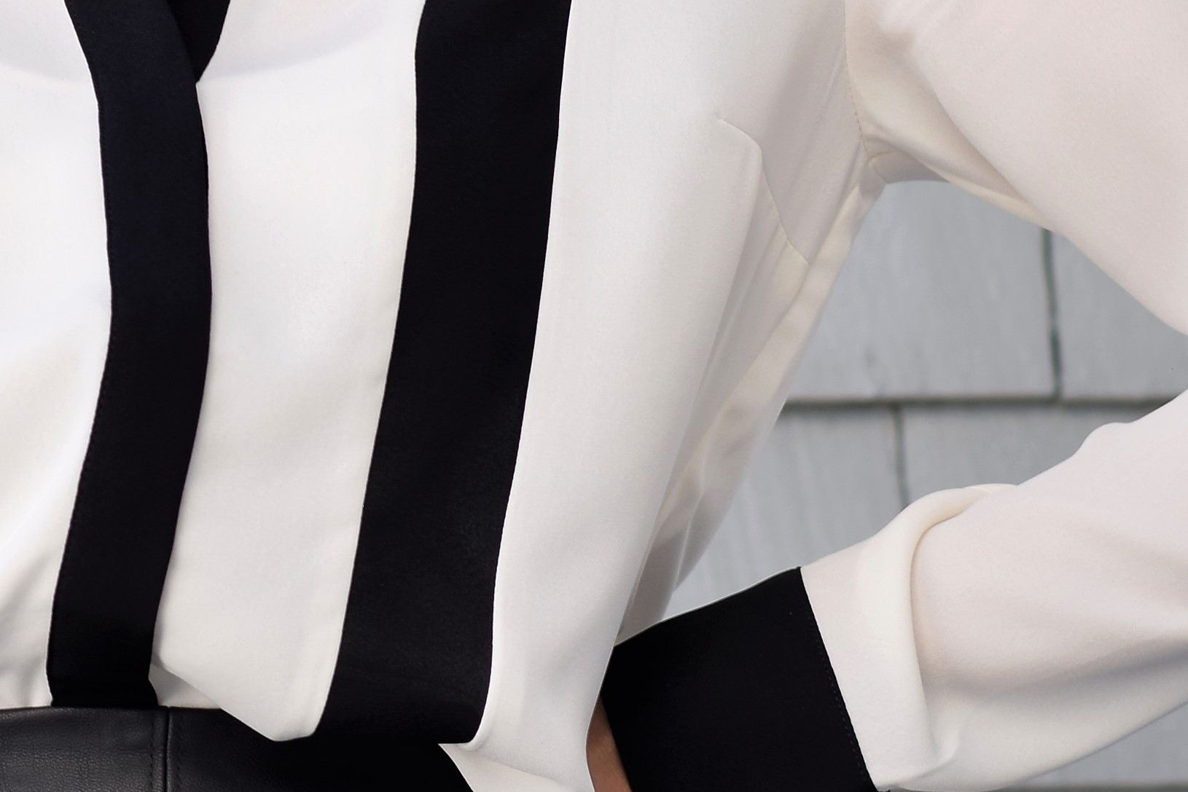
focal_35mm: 276
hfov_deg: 7.4
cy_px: -247
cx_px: -227
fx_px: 9108
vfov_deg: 5.0
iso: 100
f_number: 3.5
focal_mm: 50
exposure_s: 1/200
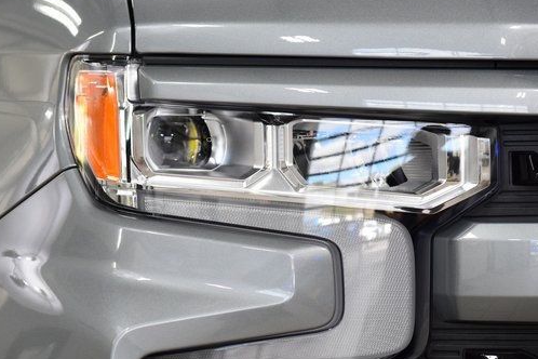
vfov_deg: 10.2
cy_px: 215
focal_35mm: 135
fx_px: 2017
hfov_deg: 15.2
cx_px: 266
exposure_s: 1/125
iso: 1600
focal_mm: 70
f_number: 4.5
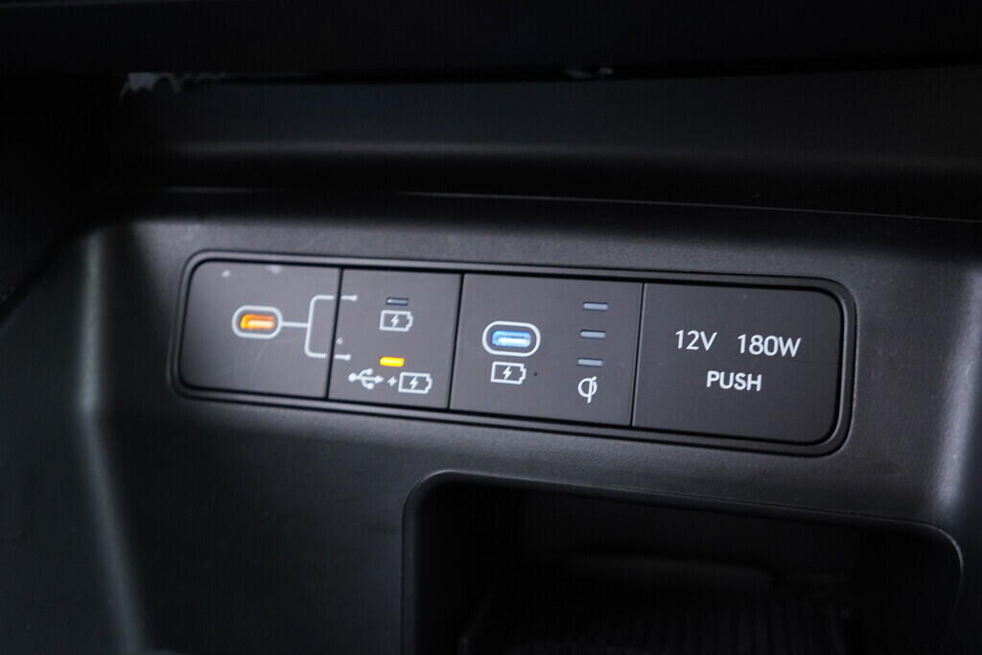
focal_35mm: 36
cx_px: 491
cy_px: 328
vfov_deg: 36.9
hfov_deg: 53.1
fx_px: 982
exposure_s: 1/40
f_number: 2.8
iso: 1000
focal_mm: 24
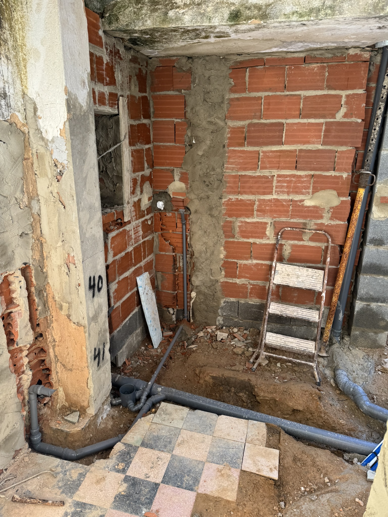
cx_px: 194
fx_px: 359
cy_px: 258
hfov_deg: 56.8
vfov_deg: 71.6
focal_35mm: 24
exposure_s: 1/333
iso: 80
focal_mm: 6.76
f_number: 1.78
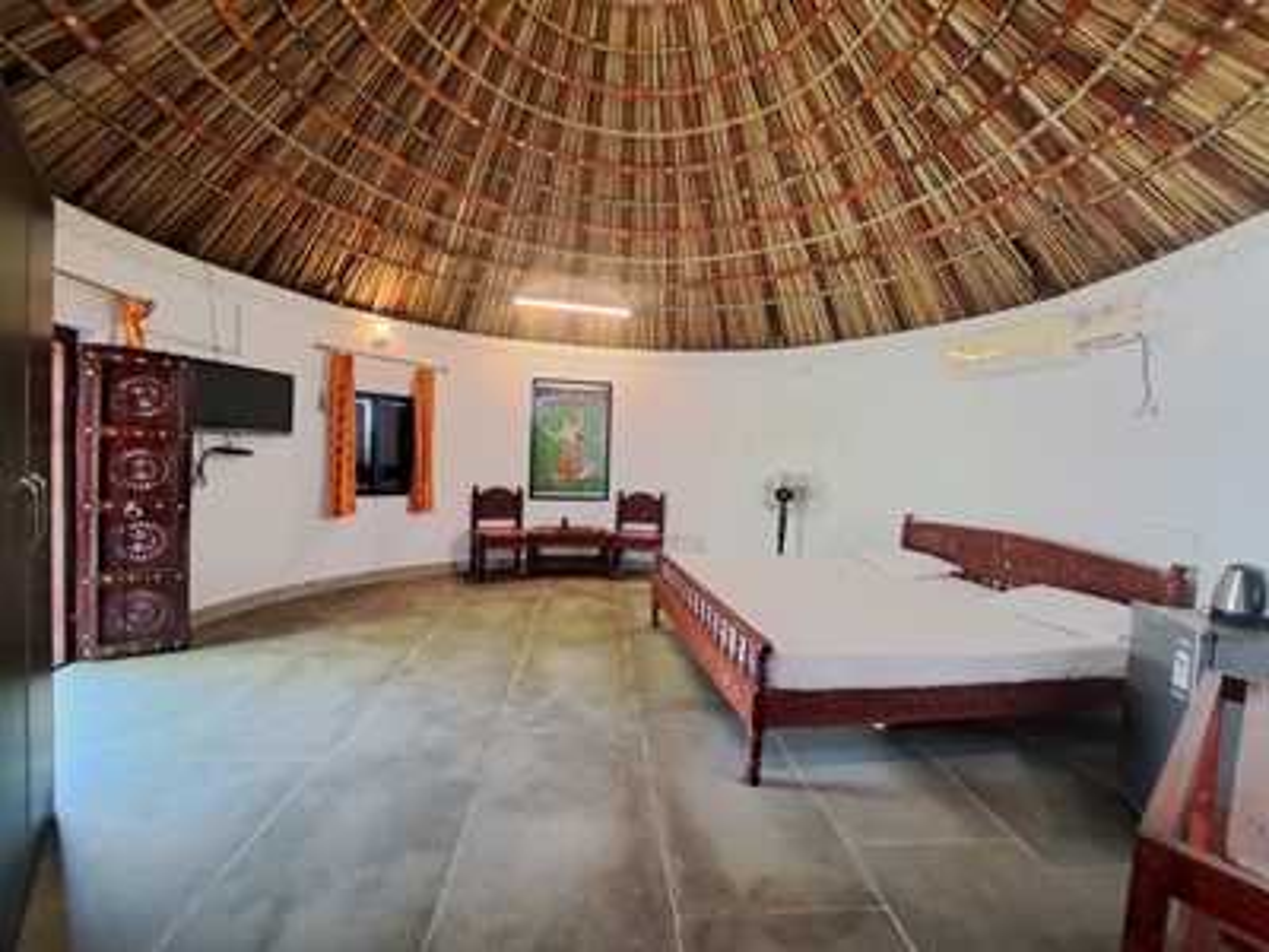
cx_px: 634
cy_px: 476
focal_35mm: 13
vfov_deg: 89.9
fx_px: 477
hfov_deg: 106.2
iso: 250
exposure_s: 1/25
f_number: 2.2
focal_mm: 1.74
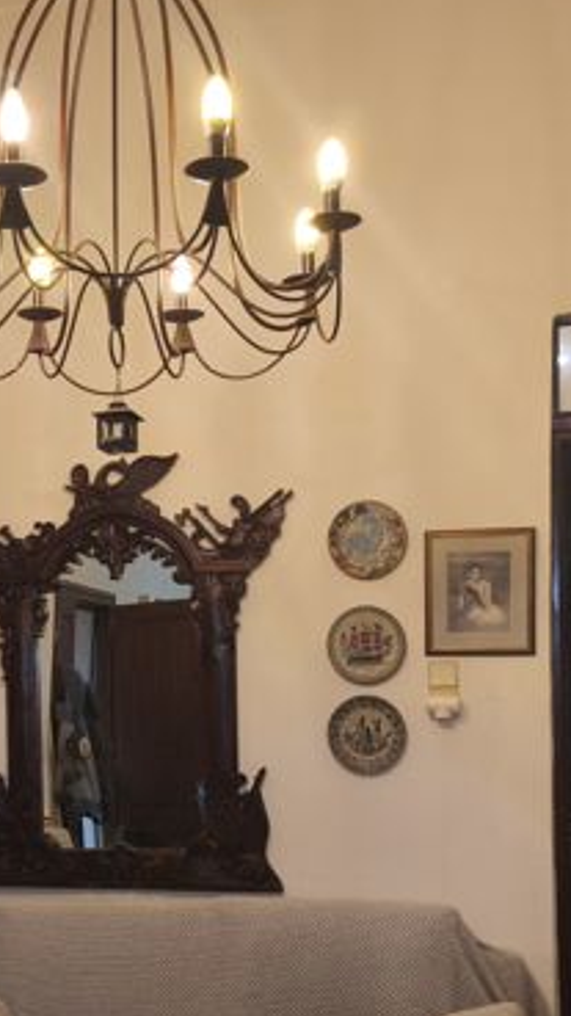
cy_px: 649
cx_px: 112
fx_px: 1292
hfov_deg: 24.5
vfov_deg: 42.5
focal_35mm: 48
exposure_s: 1/50
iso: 320
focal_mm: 5.35
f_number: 1.7
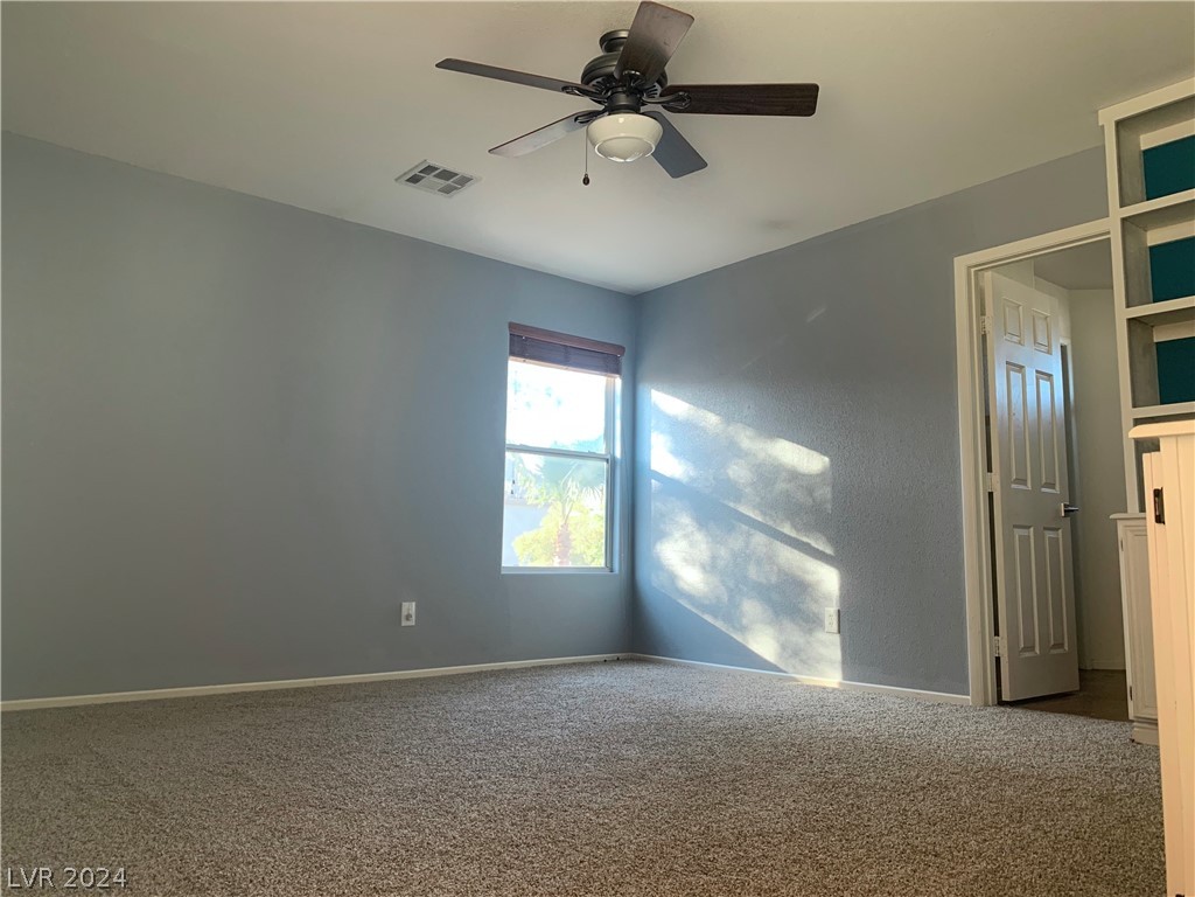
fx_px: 898
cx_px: 598
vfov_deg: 53.1
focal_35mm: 26
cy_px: 448
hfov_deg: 67.3
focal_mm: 4.25
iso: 125
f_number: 1.8
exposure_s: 1/60
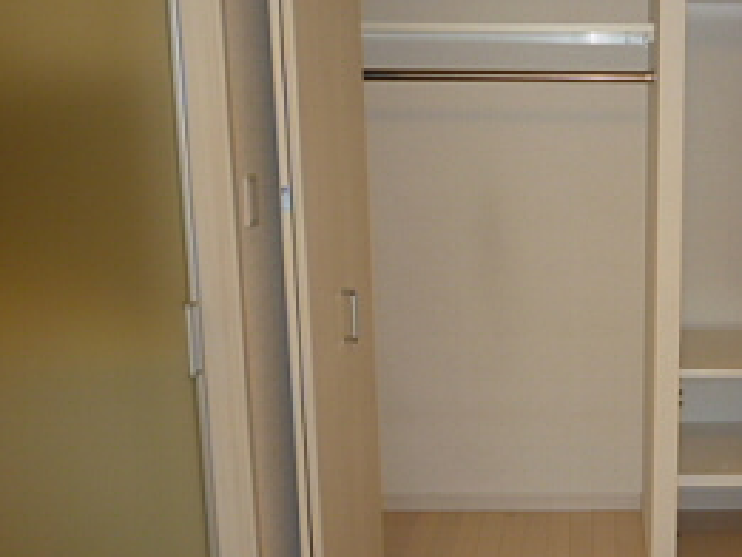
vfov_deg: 33.6
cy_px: 266
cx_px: 615
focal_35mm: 43
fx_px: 922
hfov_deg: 41.5
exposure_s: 1/30
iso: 100
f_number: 2.8
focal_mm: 4.4
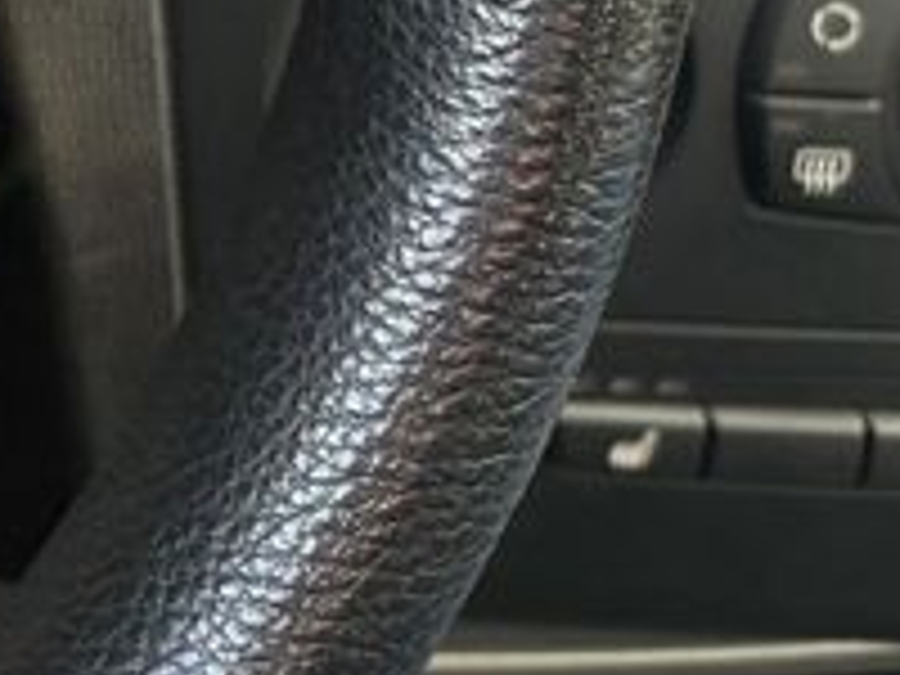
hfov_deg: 11.7
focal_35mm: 133
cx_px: -1364
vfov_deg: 9.8
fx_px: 3458
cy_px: -950
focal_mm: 5.96
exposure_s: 1/242
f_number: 1.6
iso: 100
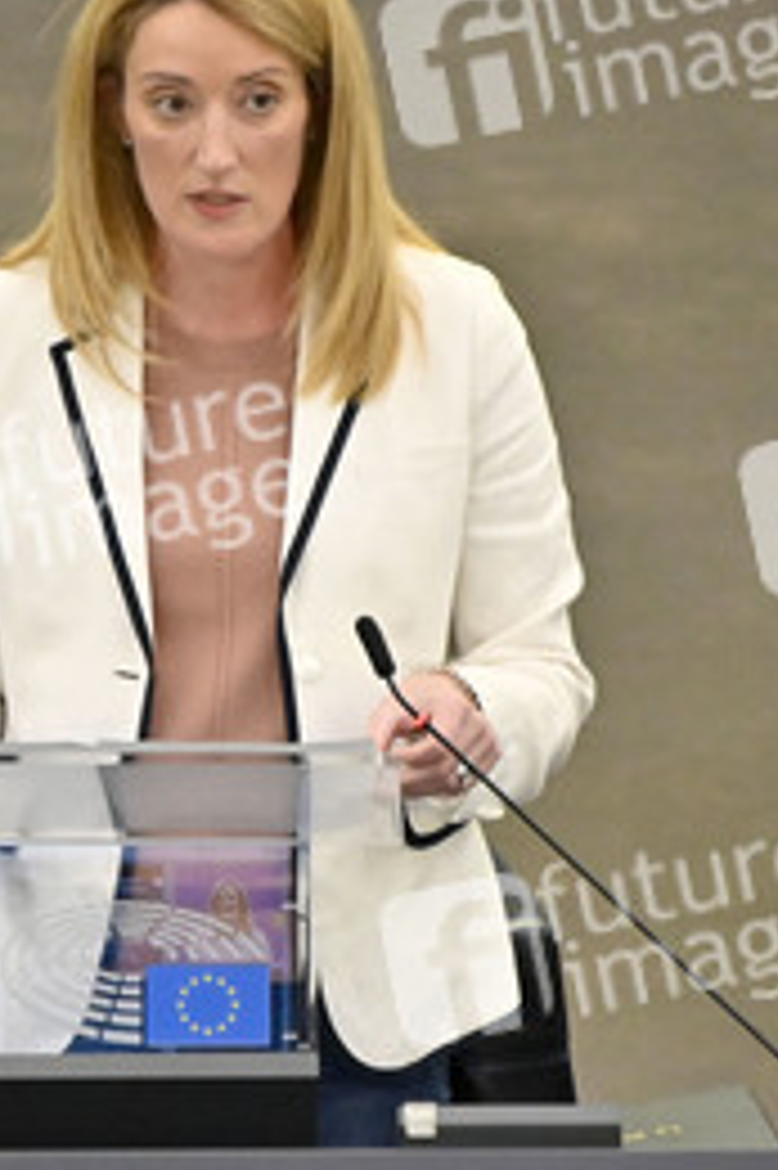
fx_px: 24992
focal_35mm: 770
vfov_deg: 2.7
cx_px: 205
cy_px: 716
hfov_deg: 1.8
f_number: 6.3
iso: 5000
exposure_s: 1/400
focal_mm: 500
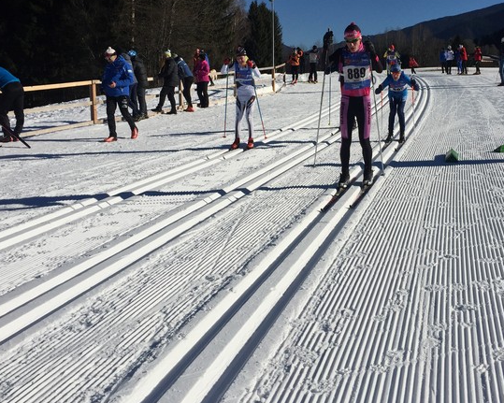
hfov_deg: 43.2
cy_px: 162
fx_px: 626
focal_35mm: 42
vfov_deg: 35.5
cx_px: 335
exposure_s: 1/6623
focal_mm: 4.15
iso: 32
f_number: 2.2
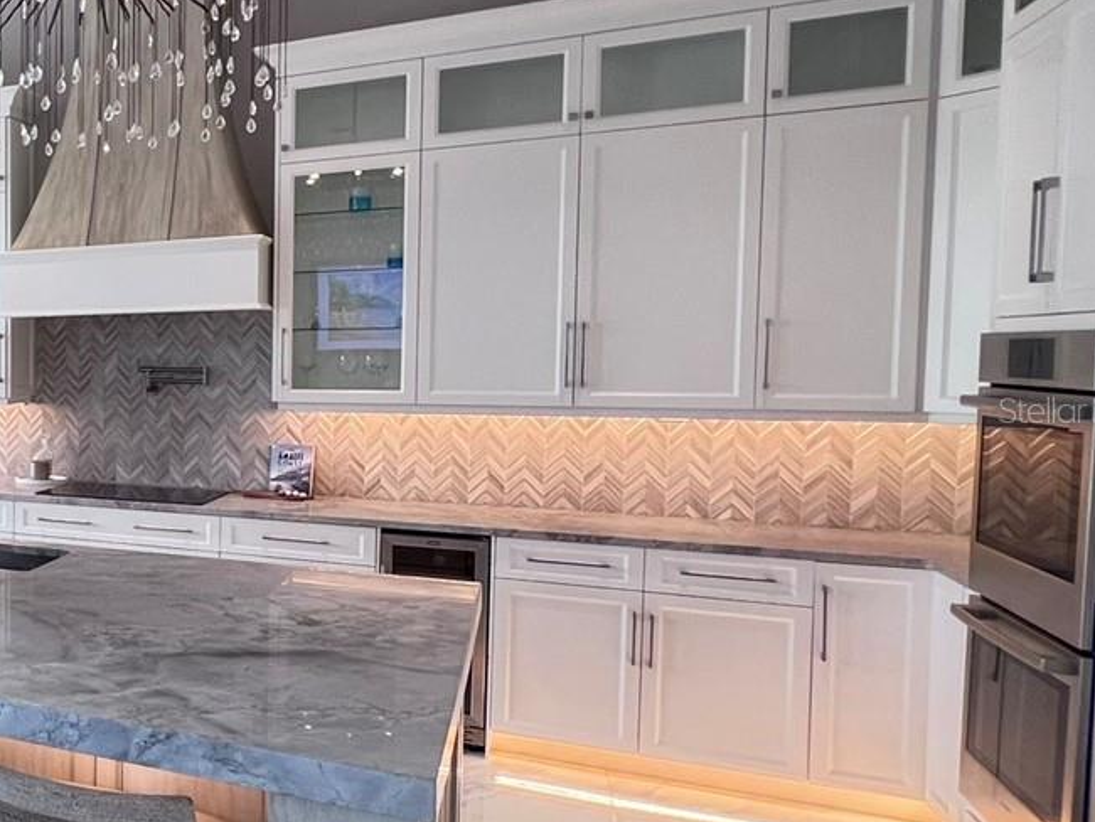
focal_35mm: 32
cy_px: 409
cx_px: -190
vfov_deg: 44.2
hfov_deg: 41.1
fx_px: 1013
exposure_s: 1/120
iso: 100
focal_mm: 1.57
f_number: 1.8
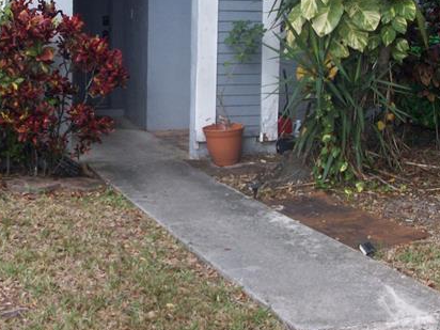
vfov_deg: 21.9
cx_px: 190
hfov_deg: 29.4
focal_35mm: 66
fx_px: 839
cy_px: 60
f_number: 2.8
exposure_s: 1/123
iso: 64
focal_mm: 5.7
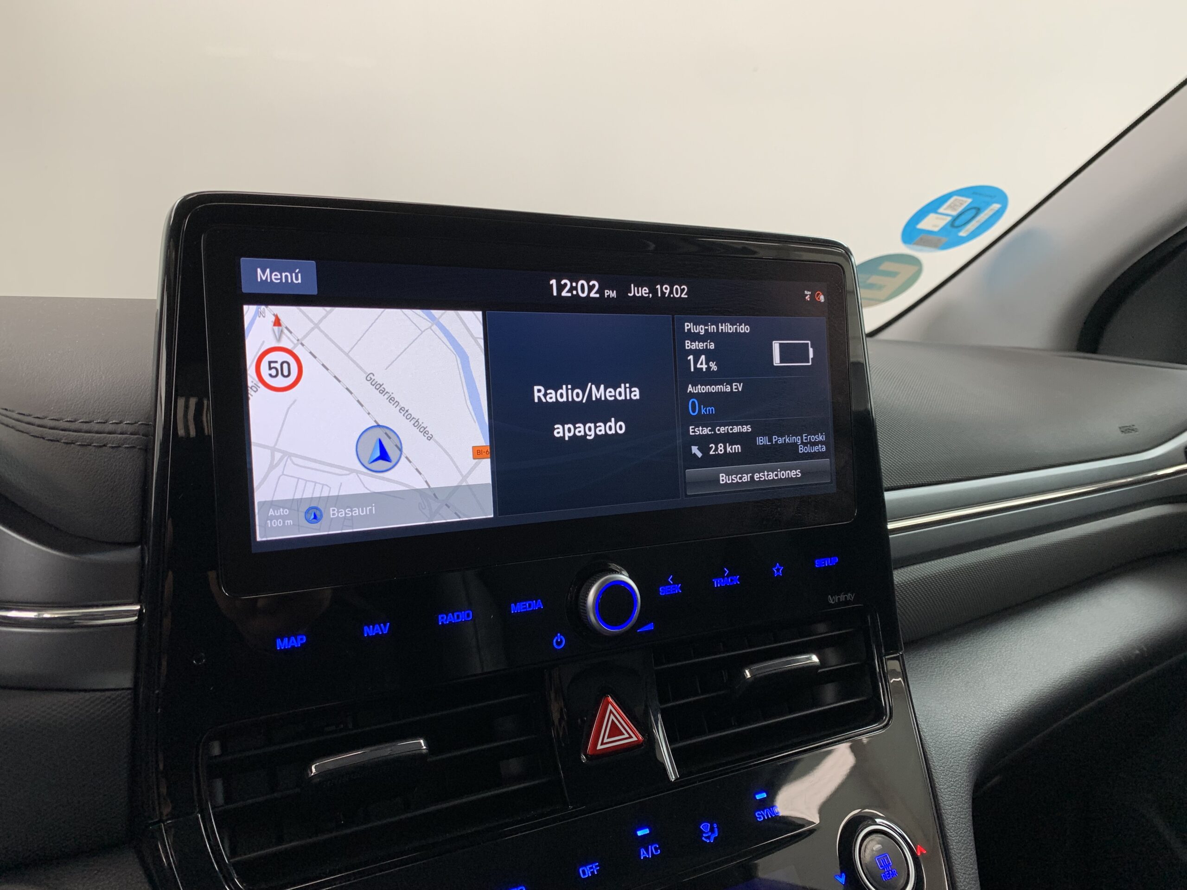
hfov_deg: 67.3
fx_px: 892
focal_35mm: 26
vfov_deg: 53.1
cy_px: 445
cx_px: 594
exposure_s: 1/89
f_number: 1.8
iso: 64
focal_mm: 4.25
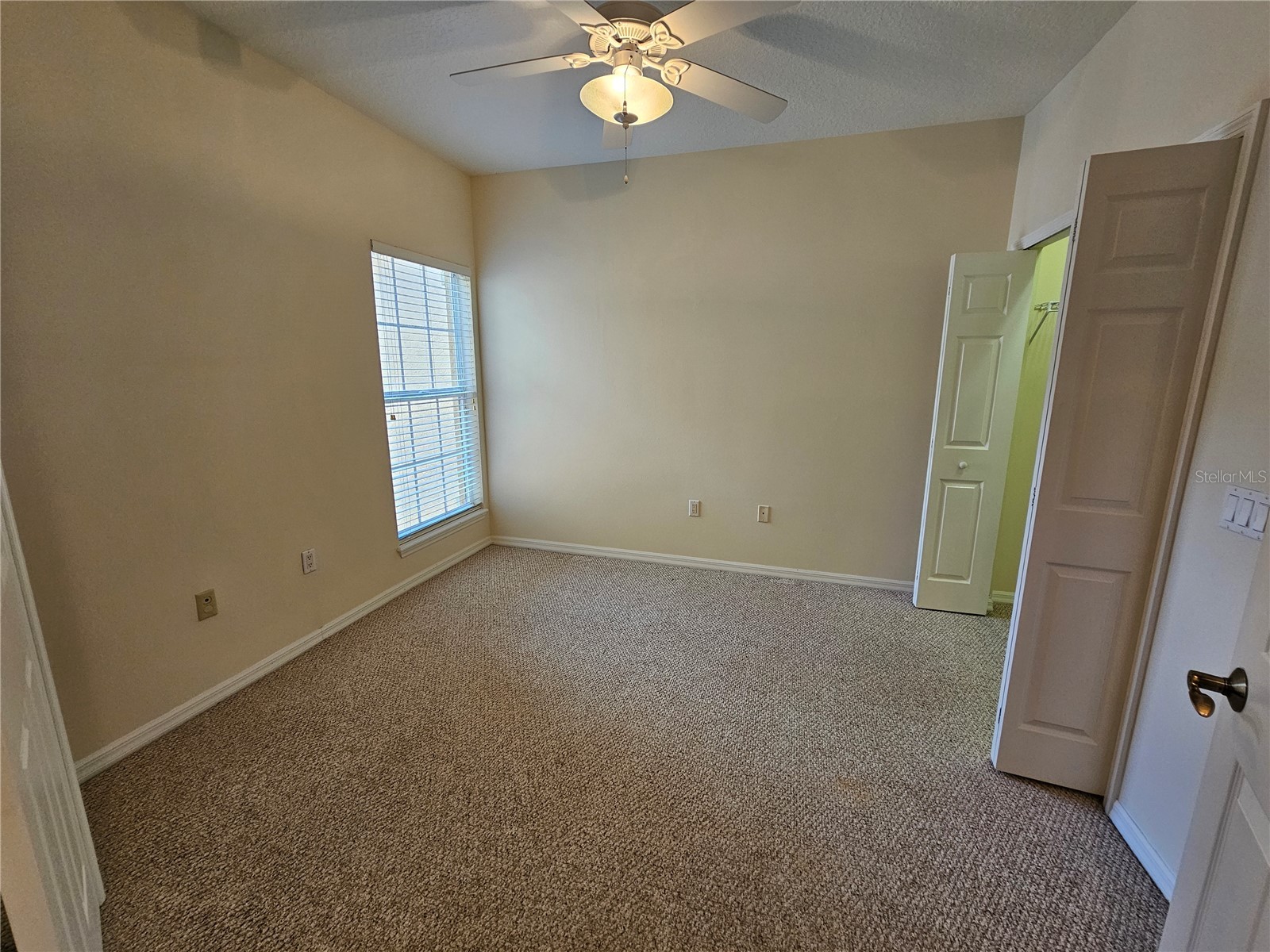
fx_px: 477
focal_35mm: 13
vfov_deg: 89.9
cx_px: 635
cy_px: 476
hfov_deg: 106.2
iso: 125
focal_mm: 2.2
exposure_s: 1/60
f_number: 2.2
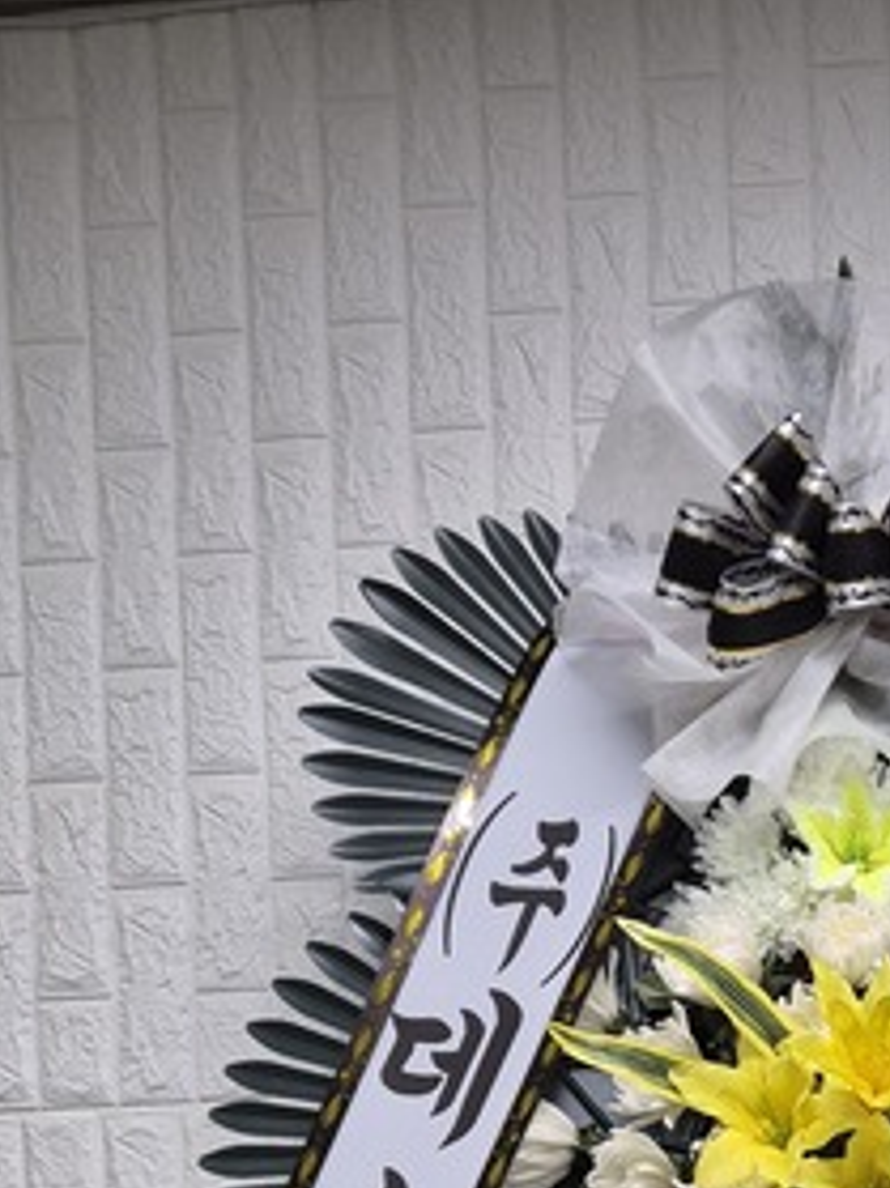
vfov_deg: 26.7
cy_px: 1346
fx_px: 2264
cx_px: 856
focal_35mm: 66
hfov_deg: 21.6
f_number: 1.8
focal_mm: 5.4
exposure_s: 1/120
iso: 200
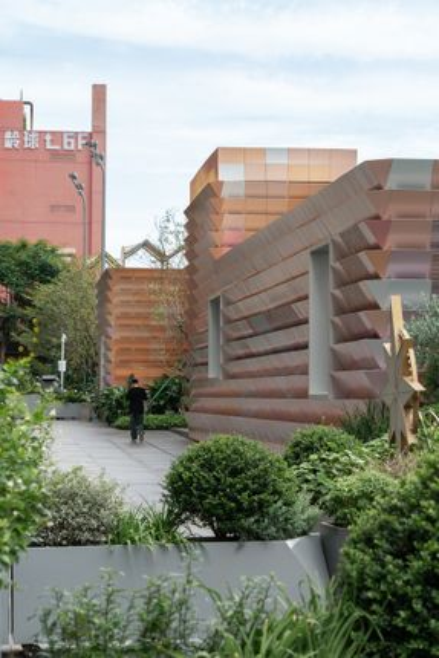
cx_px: 220
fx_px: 1919
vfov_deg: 19.4
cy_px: 329
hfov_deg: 13.1
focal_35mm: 105
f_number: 11
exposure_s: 1/25
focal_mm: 105
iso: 100
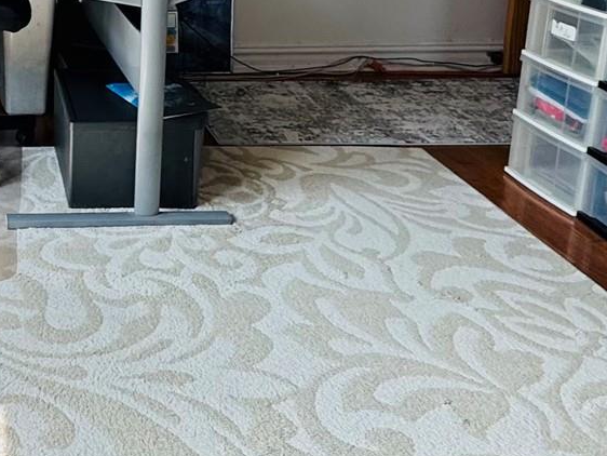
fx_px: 895
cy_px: -39
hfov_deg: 33.1
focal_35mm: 51
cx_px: -50
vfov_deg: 26.4
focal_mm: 2.22
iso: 50
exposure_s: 1/99
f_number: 2.2
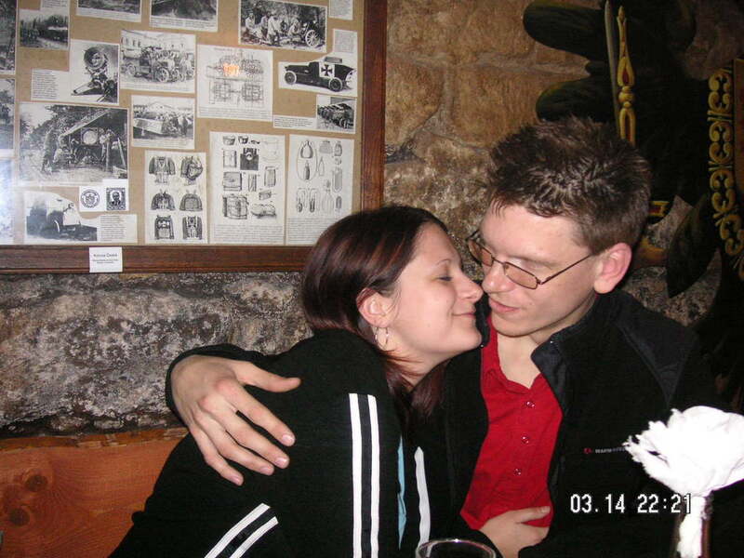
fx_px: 795
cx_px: 372
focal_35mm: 37
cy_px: 279
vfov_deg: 38.7
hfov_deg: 50.1
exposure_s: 1/45
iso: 160
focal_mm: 6.1
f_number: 2.8
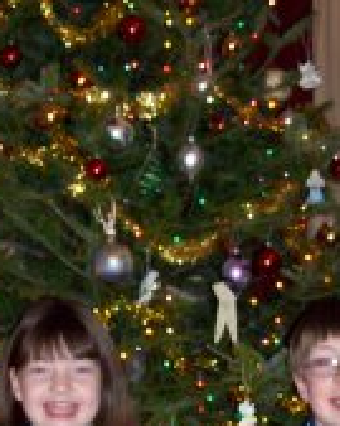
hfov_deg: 15.3
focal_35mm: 100
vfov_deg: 19.0
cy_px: 340
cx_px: 93
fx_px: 1259
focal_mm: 6
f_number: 2.7
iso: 140
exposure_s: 1/64
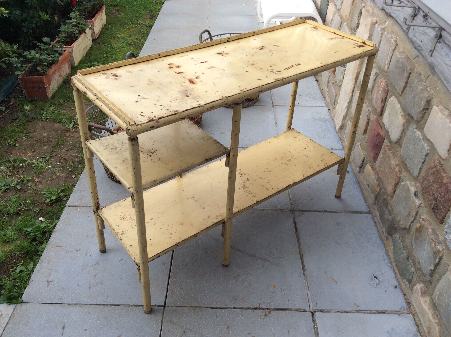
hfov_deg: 56.9
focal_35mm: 32
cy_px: 168
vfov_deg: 44.1
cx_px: 226
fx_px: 416
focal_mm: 3.3
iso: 32
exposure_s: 1/323
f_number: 2.4
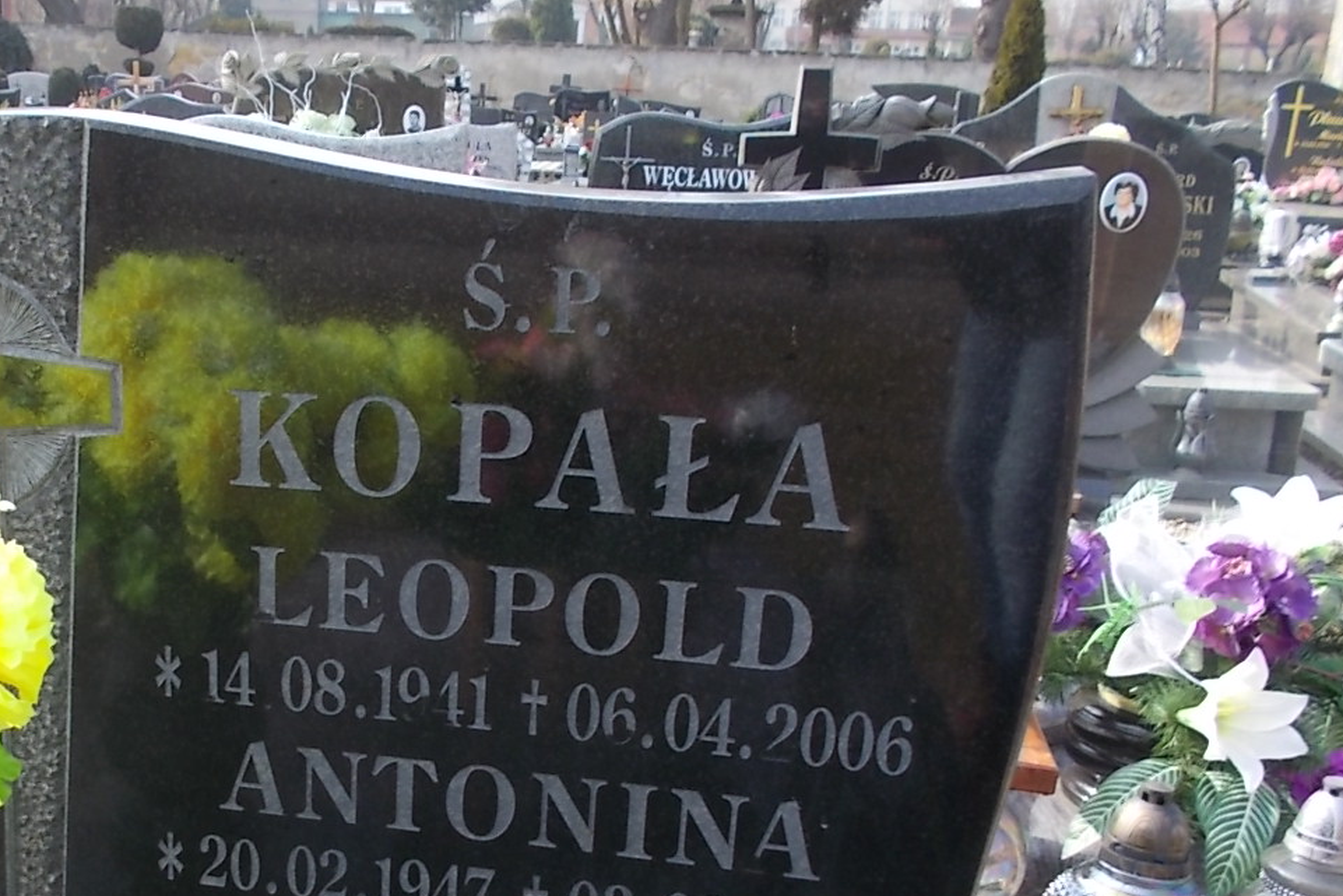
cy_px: 614
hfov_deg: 42.2
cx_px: 324
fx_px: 1679
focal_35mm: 45
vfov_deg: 29.6
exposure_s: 1/200
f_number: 3.2
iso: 80
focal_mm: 4.6
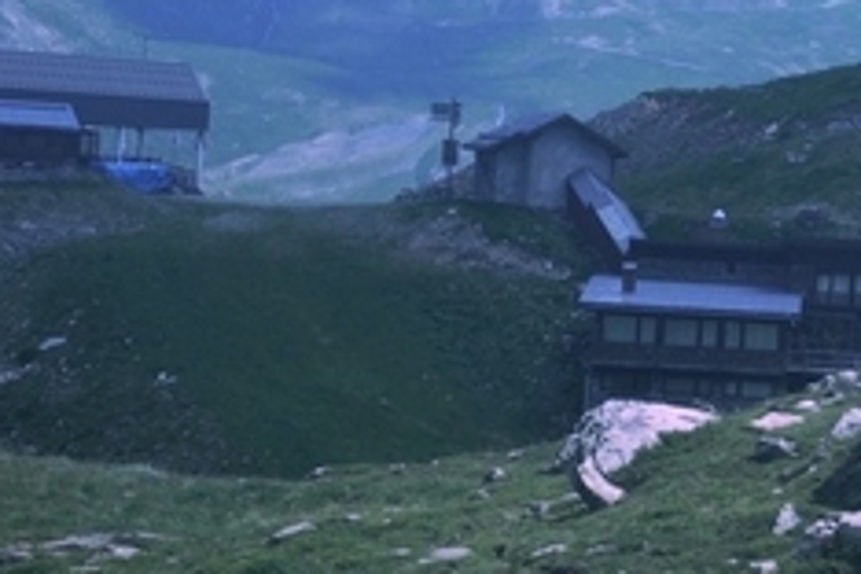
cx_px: 846
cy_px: 6
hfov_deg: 7.8
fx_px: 6266
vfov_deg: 5.2
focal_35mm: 262
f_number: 5.6
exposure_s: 1/500
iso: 200
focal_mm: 68
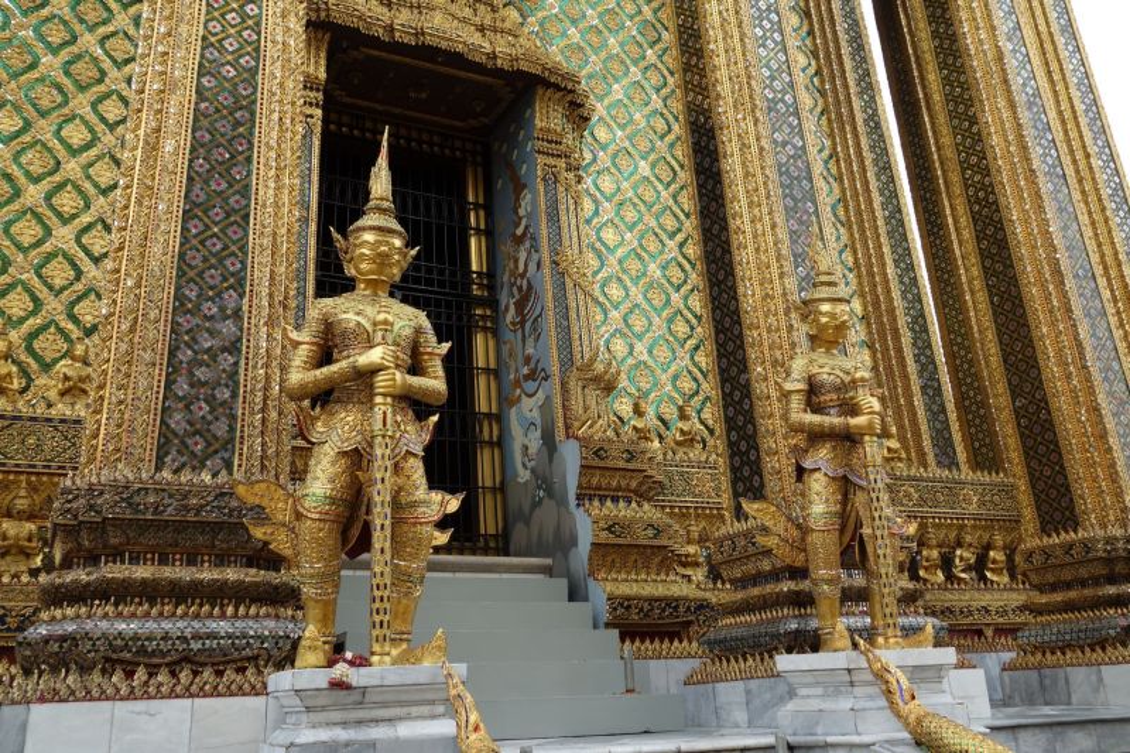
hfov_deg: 58.7
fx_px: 1004
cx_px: 565
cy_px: 376
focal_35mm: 32
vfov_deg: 41.1
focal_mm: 11.89
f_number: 5.6
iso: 125
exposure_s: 1/125
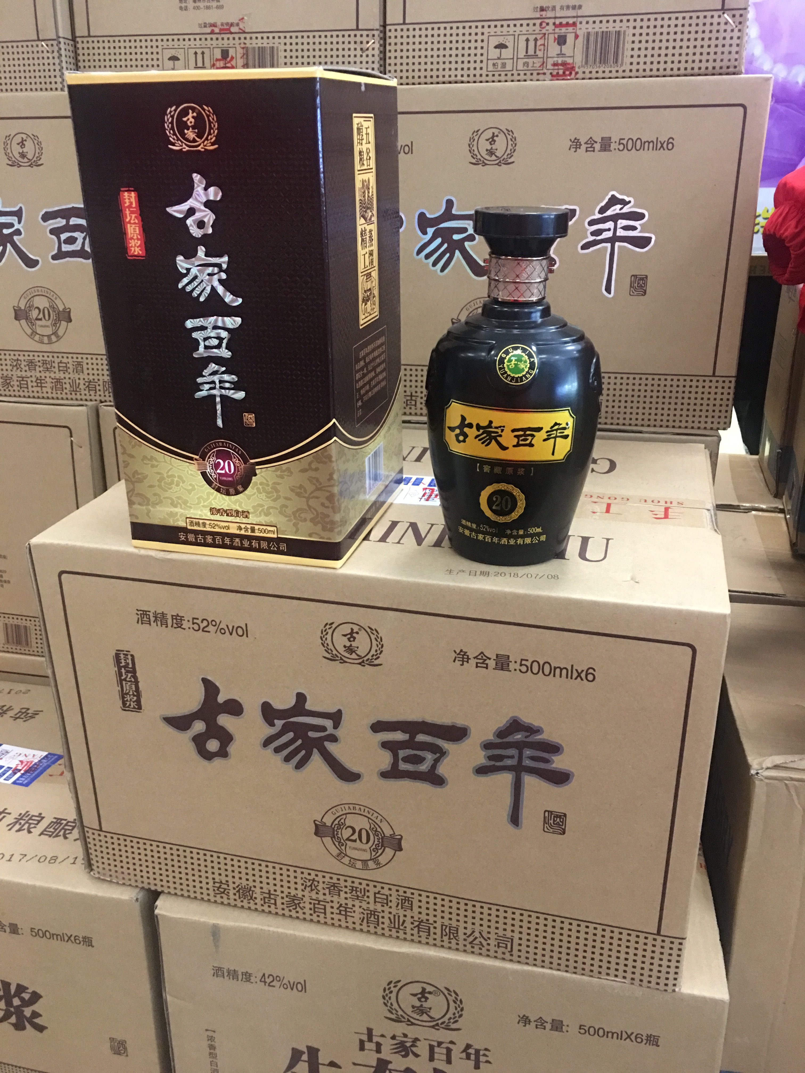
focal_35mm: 29
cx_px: 402
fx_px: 899
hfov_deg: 48.2
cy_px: 536
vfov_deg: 61.7
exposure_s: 1/8
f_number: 2.2
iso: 160
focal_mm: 4.15
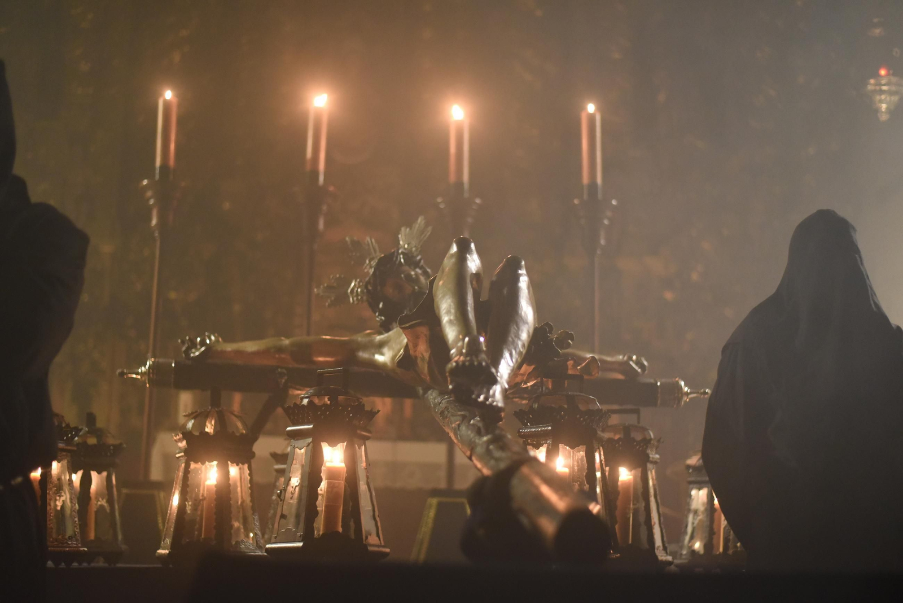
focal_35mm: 50
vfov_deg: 27.0
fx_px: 1255
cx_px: 452
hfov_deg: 39.6
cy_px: 302
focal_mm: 50
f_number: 1.8
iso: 4000
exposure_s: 1/50
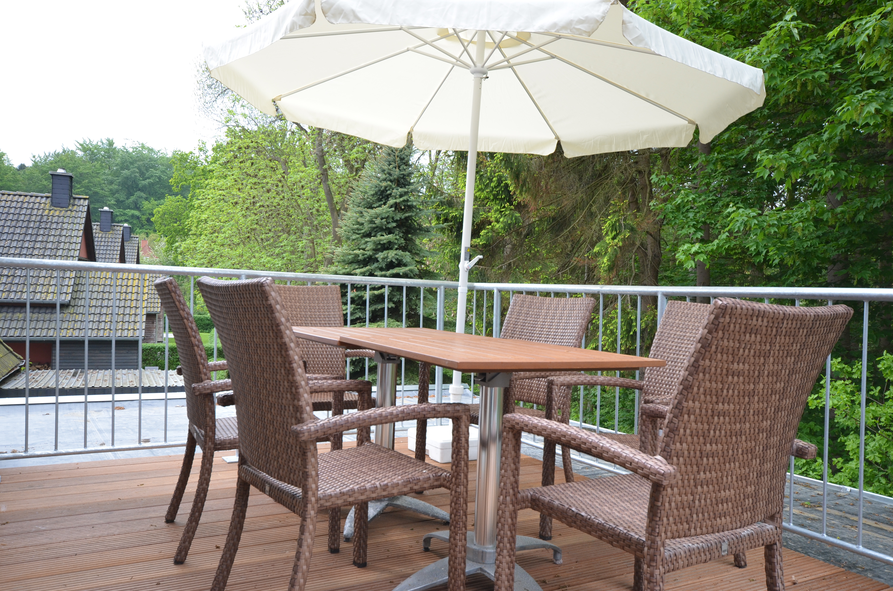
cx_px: 446
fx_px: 743
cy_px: 296
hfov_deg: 62.0
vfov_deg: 43.4
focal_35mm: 30
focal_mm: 20
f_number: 6.7
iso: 400
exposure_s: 1/180
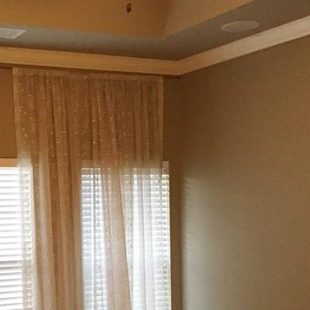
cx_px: 22
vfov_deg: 24.8
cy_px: 266
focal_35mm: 68
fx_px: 689
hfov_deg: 24.5
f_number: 2.2
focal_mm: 4.15
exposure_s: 1/30
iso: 250
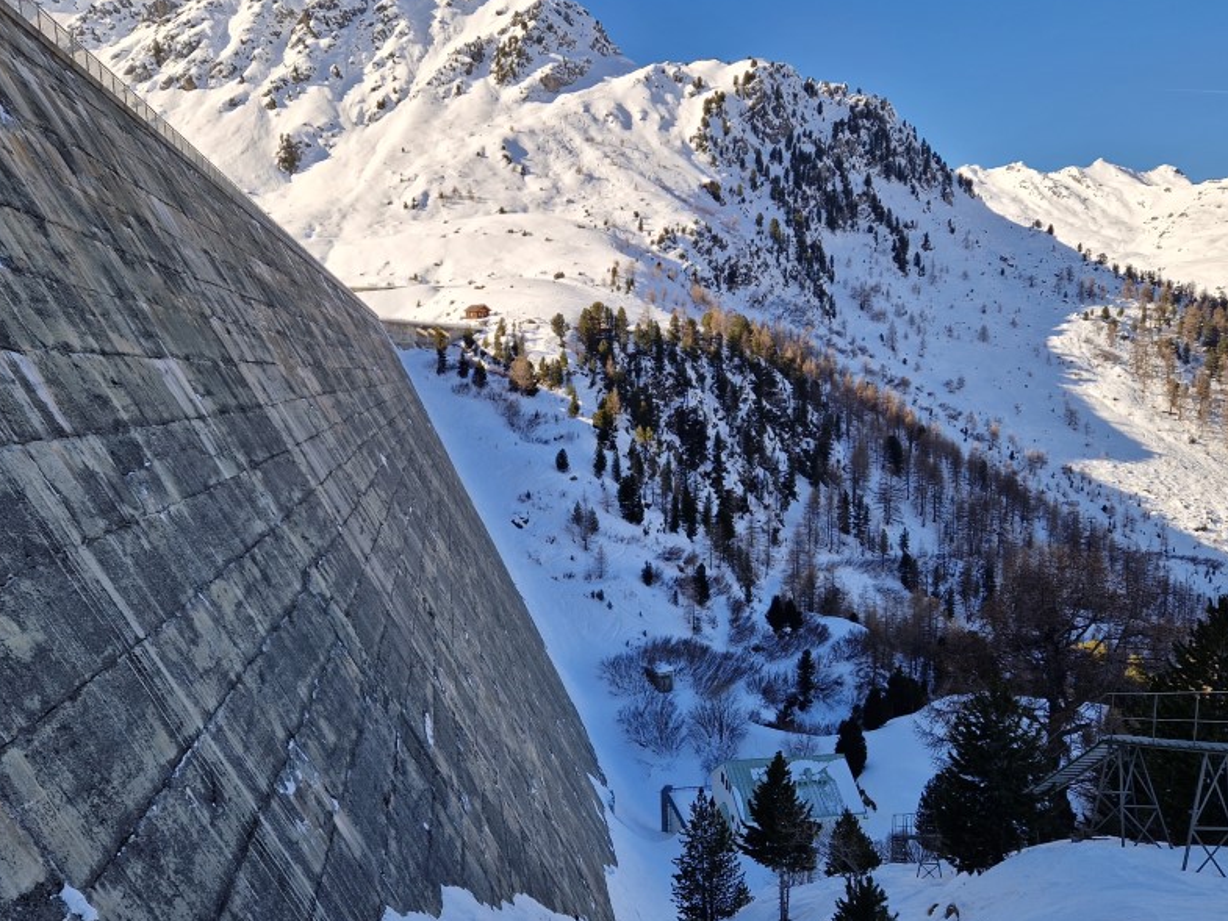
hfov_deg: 59.9
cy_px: 552
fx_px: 1064
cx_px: 577
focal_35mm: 30
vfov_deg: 46.5
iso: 50
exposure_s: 1/1412
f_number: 1.8
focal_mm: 5.4
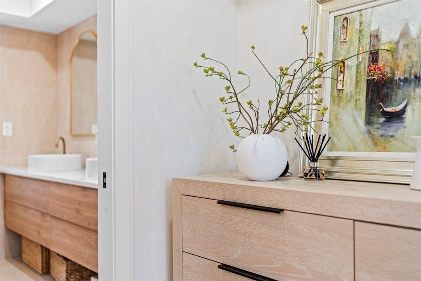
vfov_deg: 37.9
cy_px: 140
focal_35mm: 35
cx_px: 210
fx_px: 409
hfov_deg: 54.4
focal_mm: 35
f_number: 1.4
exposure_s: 1/100
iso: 100
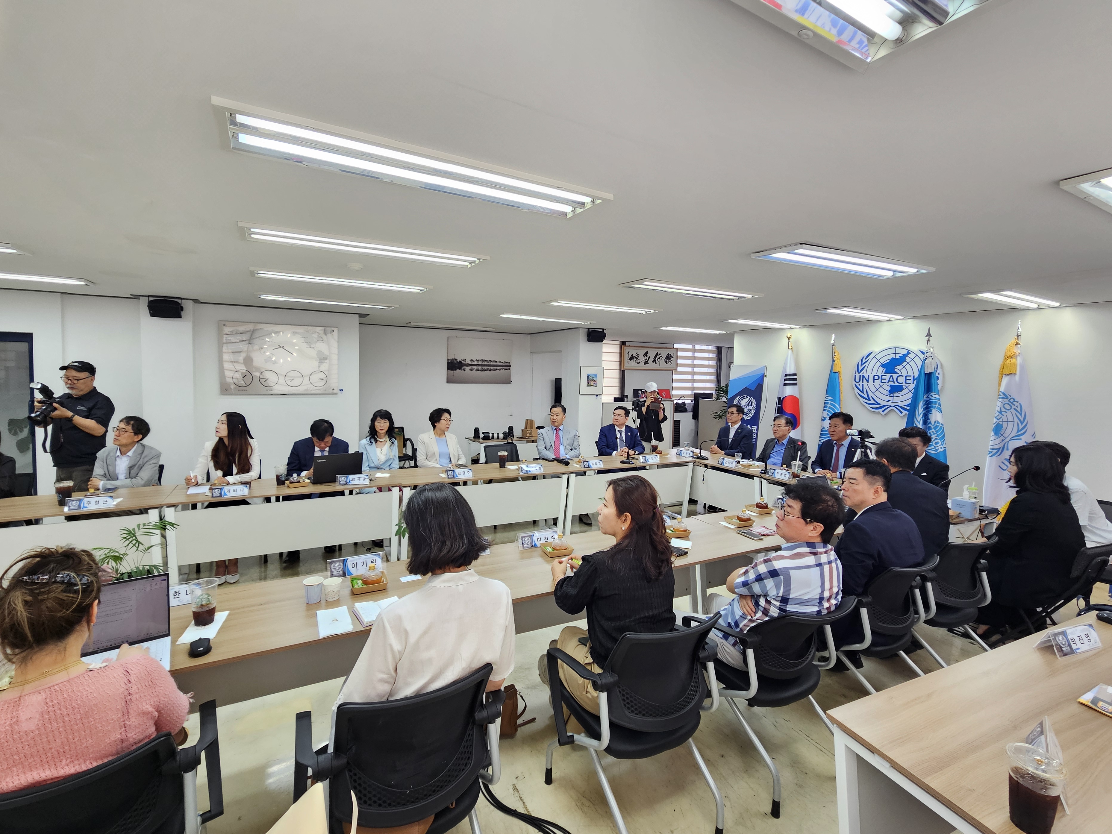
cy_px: 406
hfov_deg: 102.0
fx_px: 450
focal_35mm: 14
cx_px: 546
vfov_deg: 85.7
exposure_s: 1/60
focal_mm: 2.2
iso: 100
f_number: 2.2
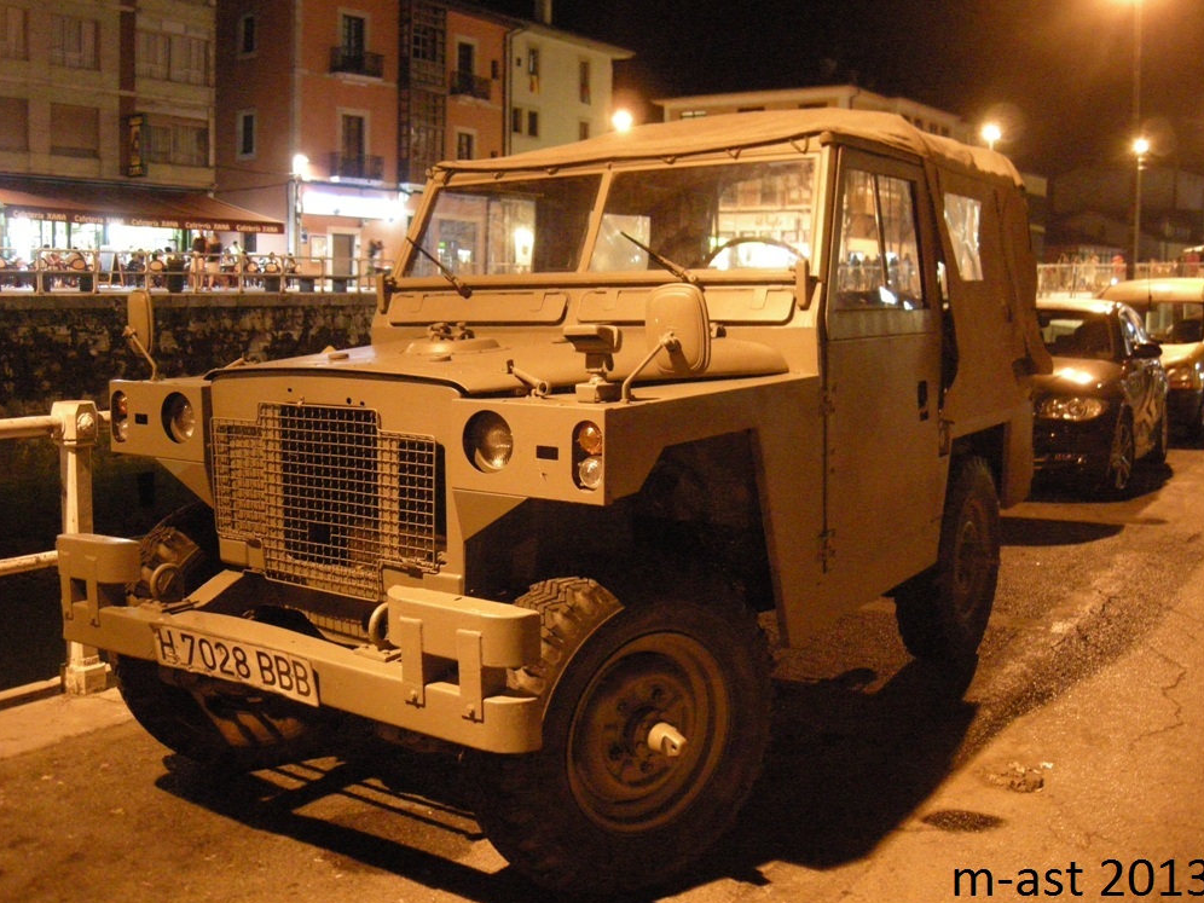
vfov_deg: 39.7
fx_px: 1252
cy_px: 445
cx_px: 597
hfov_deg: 51.4
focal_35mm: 36
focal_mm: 7.5
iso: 800
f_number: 2.7
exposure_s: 1/4.6
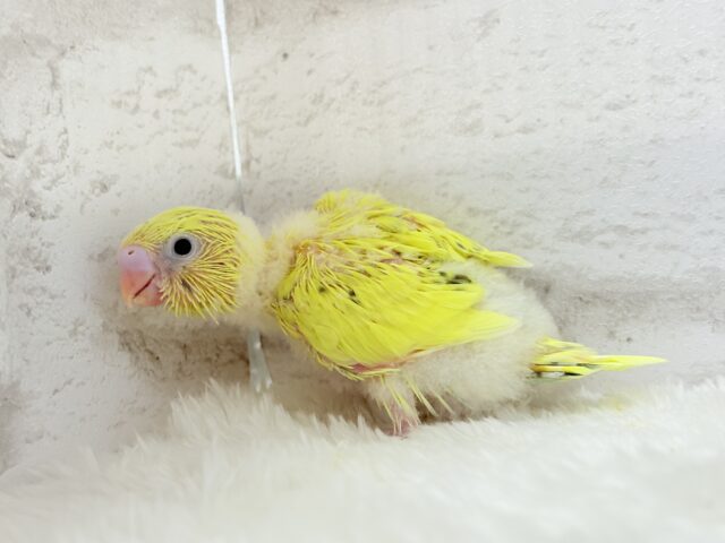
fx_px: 1089
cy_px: 272
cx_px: 362
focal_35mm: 52
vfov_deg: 28.0
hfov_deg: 36.8
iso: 100
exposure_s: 1/100
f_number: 1.6
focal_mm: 5.96
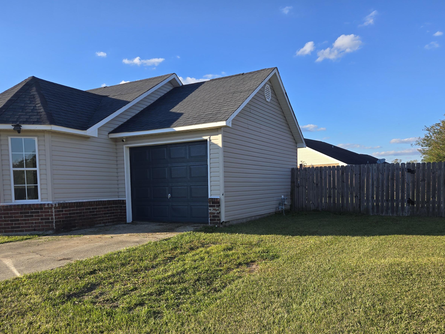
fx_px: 373
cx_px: 216
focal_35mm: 29
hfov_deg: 61.7
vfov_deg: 47.9
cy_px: 201
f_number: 1.8
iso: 25
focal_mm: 5.4
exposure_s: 1/970
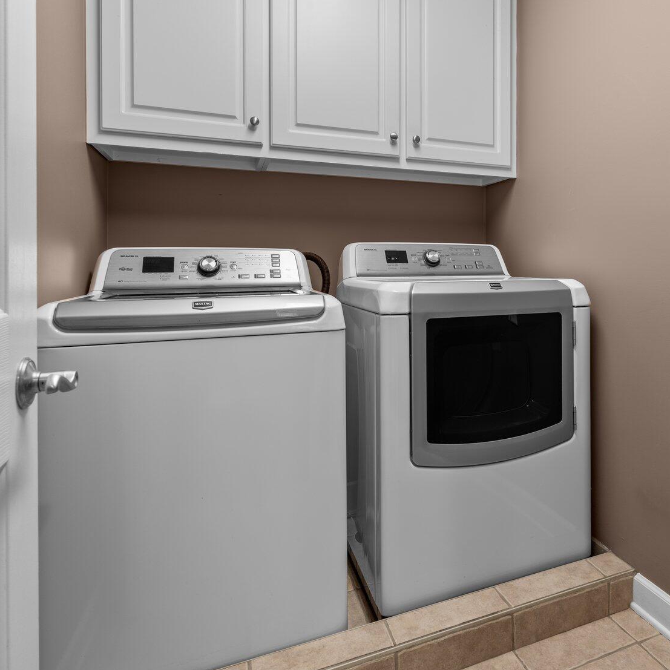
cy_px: 282
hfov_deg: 67.1
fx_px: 482
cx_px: 462
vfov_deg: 69.2
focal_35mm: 22
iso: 400
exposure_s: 1/3
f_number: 8
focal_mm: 14
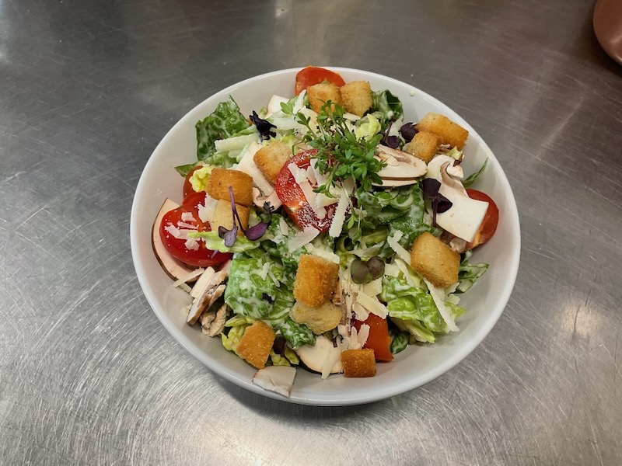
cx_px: 311
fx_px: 521
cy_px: 233
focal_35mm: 29
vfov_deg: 48.2
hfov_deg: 61.7
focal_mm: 3
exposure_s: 1/60
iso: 80
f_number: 1.8
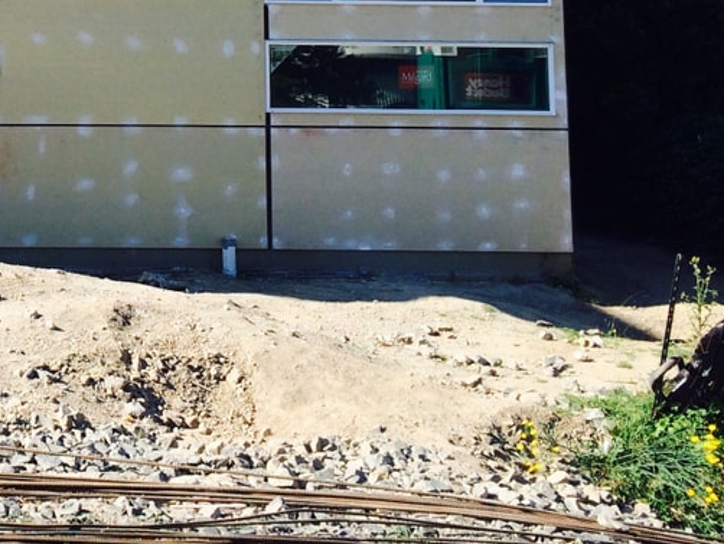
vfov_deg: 18.1
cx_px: -63
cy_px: -121
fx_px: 1611
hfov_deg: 23.8
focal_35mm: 77
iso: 32
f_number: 2.2
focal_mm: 4.15
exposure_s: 1/1109
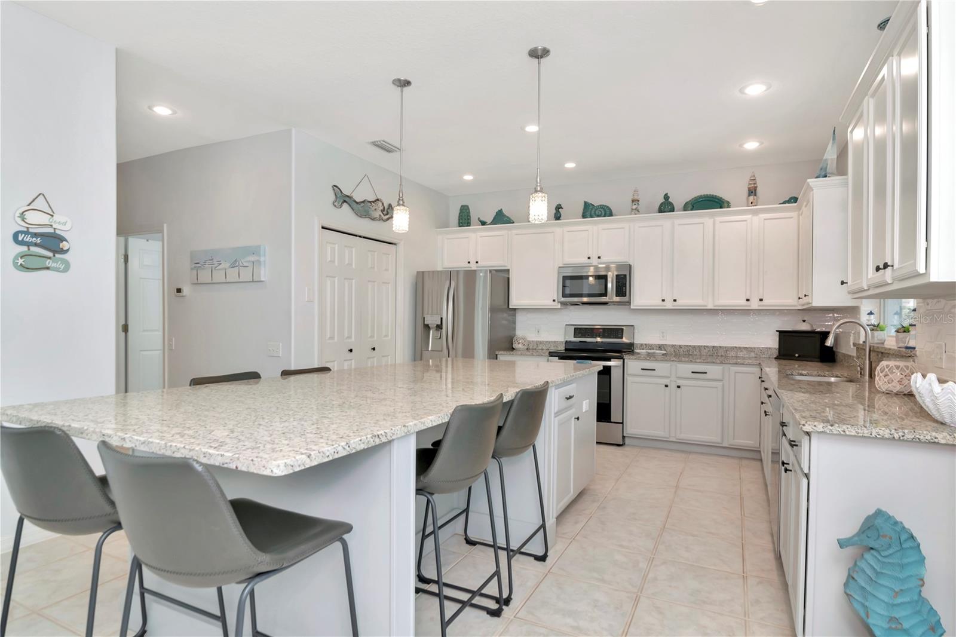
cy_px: 318
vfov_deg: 63.2
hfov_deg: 85.4
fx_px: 518
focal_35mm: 20
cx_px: 478
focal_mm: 13
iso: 640
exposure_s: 1/40
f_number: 7.1
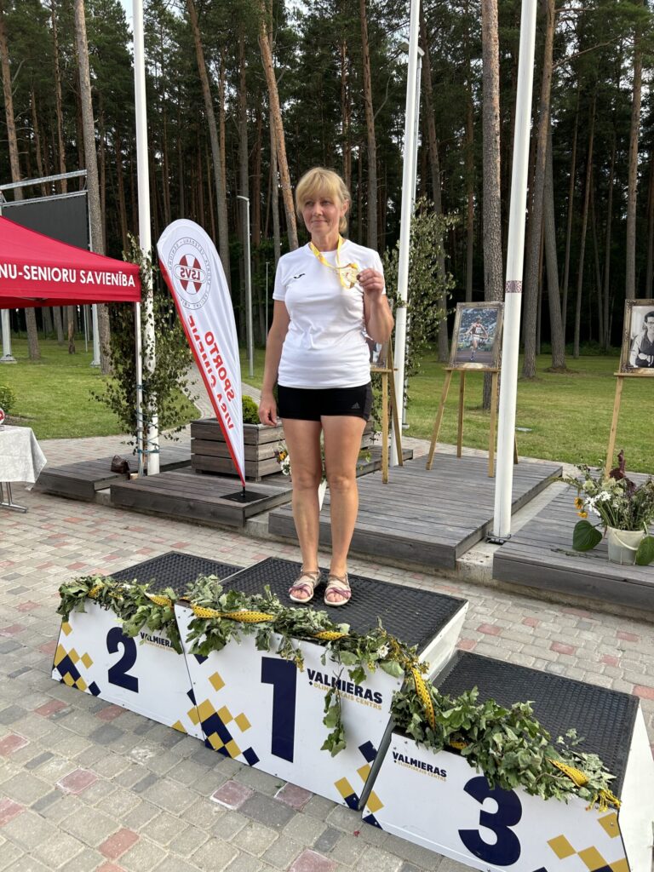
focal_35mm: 26
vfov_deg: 67.3
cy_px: 436
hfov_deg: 53.1
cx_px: 327
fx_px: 655
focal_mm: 5.7
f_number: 1.5
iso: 50
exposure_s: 1/853
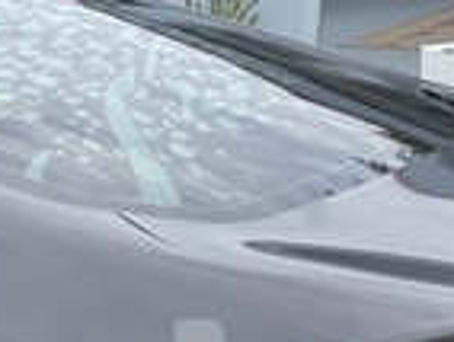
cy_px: 422
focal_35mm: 146
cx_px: -480
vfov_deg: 10.0
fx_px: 1918
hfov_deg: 11.9
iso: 32
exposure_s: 1/1595
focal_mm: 4.2
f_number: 1.6
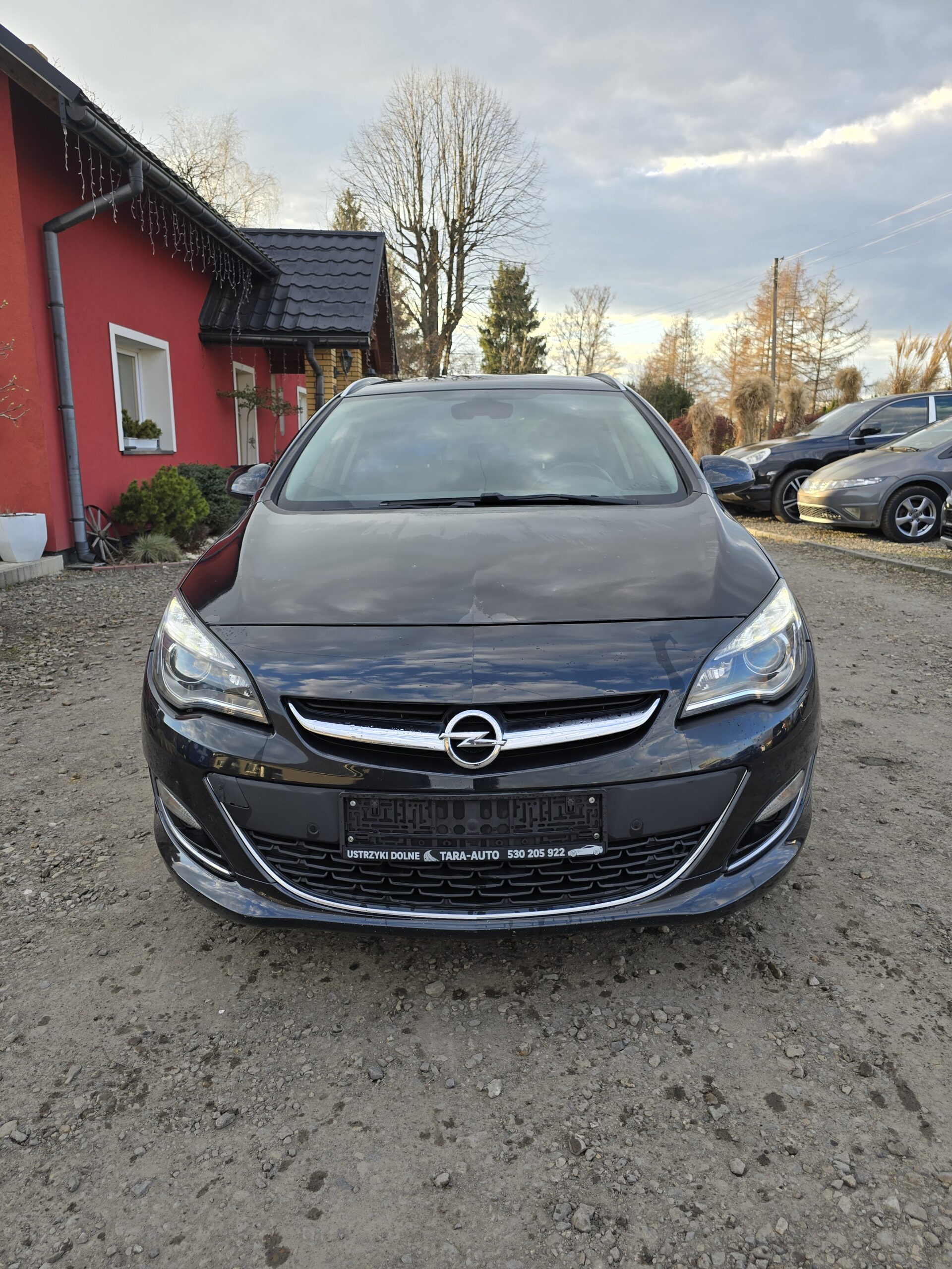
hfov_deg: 58.9
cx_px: 476
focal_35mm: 23
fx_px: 843
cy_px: 634
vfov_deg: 73.9
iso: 16
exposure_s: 1/180
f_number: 1.7
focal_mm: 6.3
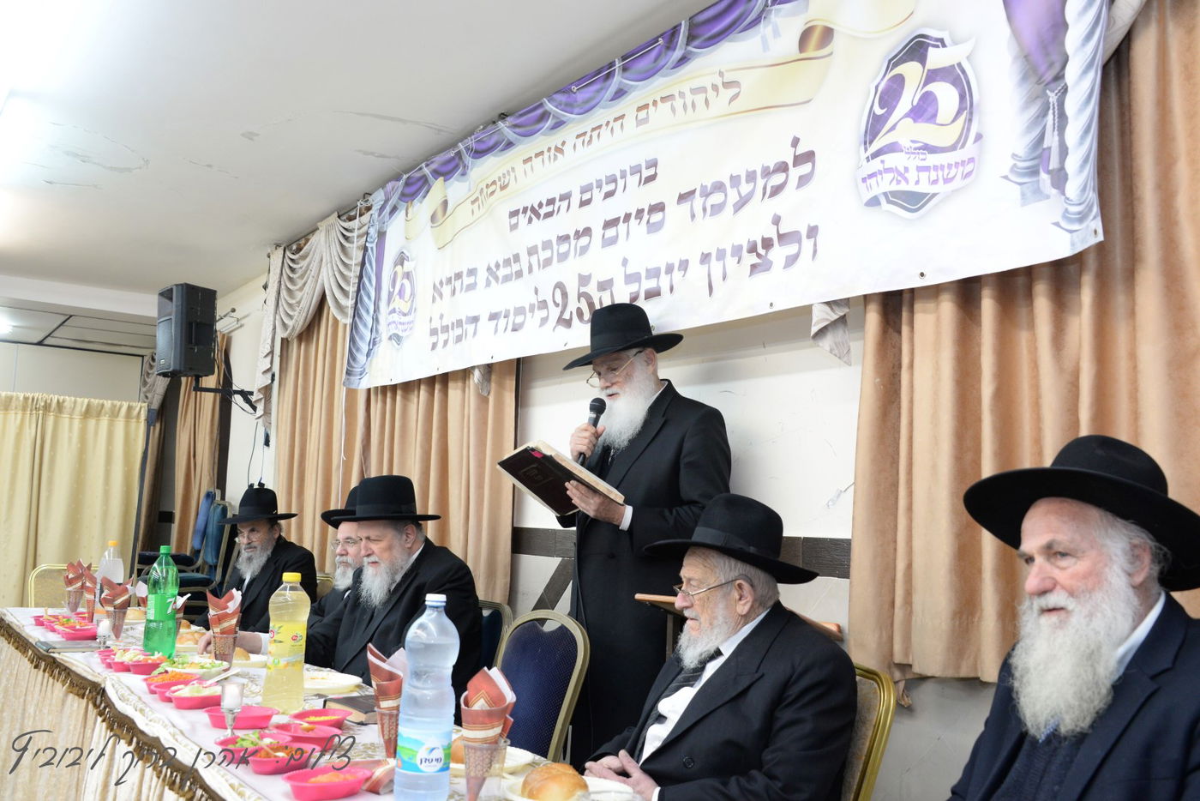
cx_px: 600
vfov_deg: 41.1
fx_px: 1067
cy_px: 400
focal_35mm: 32
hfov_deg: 58.7
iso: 2000
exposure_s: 1/60
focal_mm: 32
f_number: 6.3
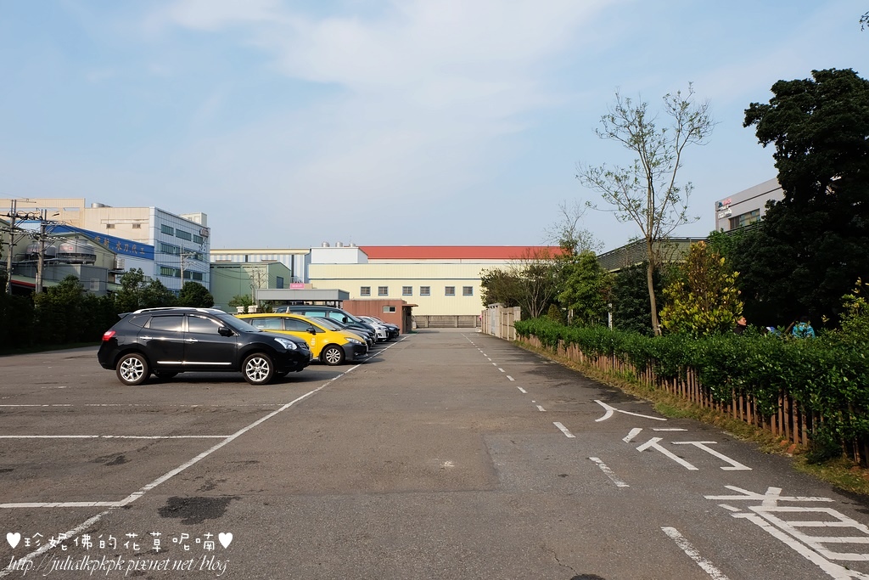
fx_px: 579
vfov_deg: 53.1
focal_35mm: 24
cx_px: 434
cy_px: 290
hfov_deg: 73.7
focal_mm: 16
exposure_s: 1/350
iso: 400
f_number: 10
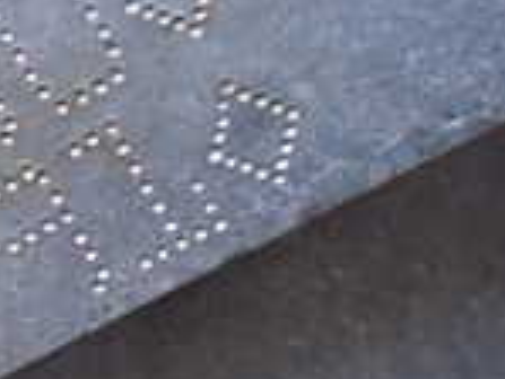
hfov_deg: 15.6
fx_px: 1767
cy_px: 132
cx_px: -105
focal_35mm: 121
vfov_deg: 12.3
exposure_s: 1/125
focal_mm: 5.4
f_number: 2.3
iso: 320
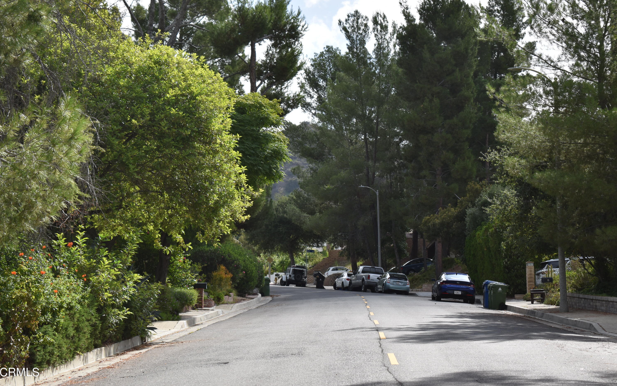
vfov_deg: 15.4
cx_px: 308
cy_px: 184
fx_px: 1421
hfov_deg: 24.5
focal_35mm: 85
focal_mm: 55
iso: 100
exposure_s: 1/400
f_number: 5.6
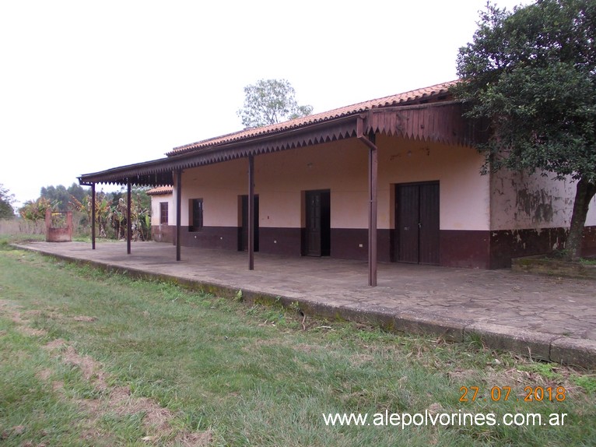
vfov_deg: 49.7
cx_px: 298
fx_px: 482
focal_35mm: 28
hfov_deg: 63.5
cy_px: 224
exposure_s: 1/200
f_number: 2.7
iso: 80
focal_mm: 4
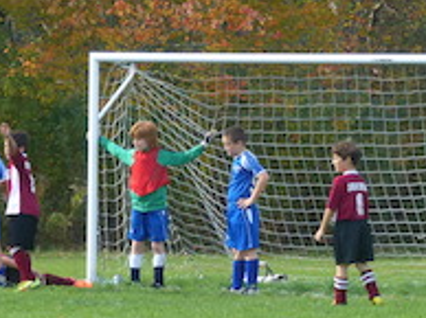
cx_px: 221
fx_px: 6195
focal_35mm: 504
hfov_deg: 3.9
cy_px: 151
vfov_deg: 2.9
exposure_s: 1/500
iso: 320
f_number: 2.8
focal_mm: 33
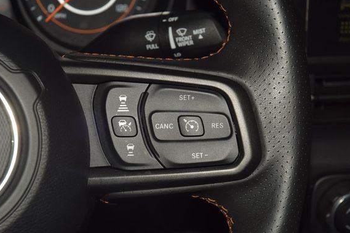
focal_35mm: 118
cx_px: 189
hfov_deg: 17.3
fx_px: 1148
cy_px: 119
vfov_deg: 11.6
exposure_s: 1/125
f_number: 8
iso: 100
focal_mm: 70
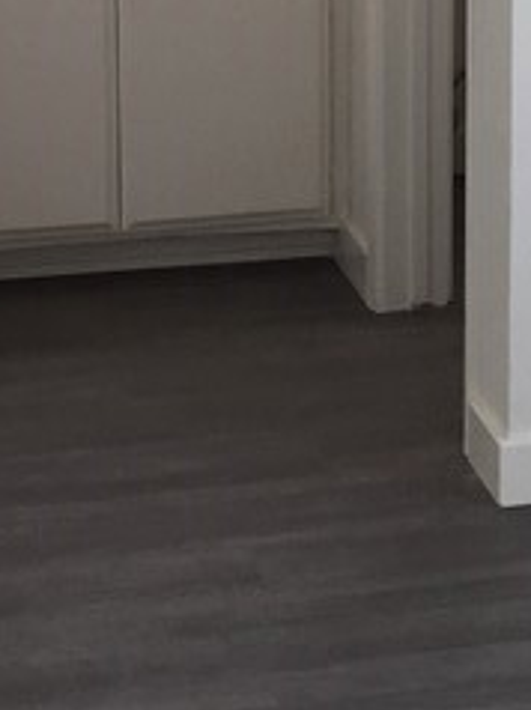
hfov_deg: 11.6
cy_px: -119
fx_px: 2561
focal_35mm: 125
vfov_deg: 15.3
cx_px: 615
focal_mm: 4.15
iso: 40
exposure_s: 1/60
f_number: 2.2
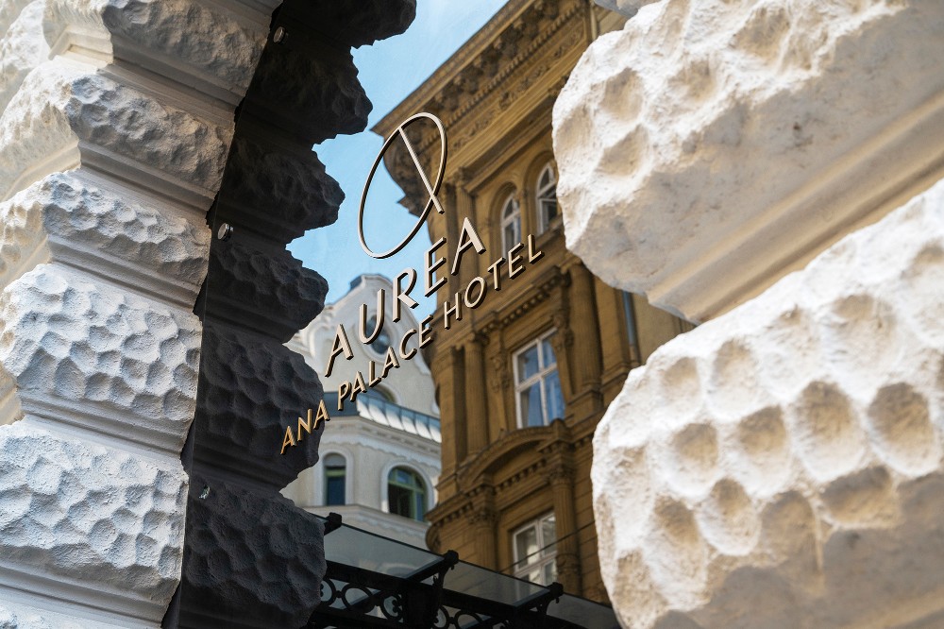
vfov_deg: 26.0
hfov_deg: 38.2
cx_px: 472
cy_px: 314
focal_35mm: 52
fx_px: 1363
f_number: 6.3
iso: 400
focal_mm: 52
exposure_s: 1/250
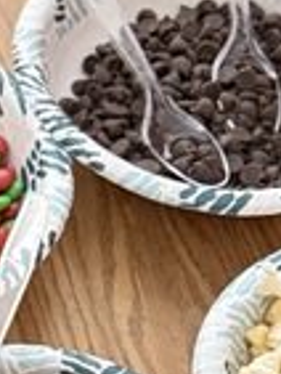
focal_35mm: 174
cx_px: -223
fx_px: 1880
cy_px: 284
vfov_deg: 11.3
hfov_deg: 8.2
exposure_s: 1/60
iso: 500
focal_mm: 6.76
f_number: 1.78
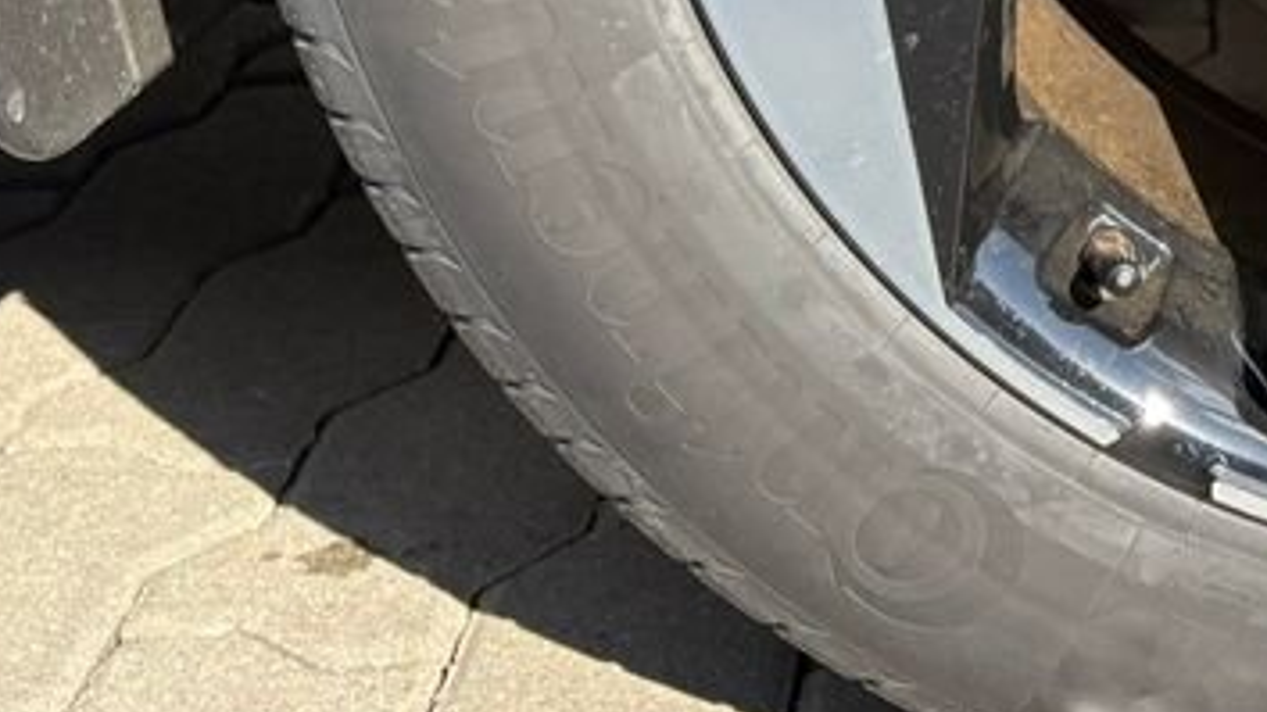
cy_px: -415
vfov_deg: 13.7
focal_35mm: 82
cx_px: 1718
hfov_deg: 22.7
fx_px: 2754
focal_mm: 5.96
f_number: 1.6
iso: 50
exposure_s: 1/756
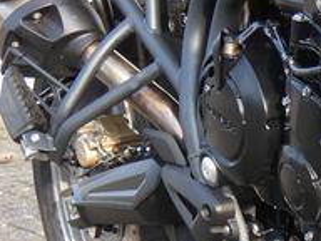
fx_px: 1484
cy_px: 306
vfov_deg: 9.1
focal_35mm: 160
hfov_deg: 11.8
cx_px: 468
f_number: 3.8
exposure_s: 1/80
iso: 100
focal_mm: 8.6
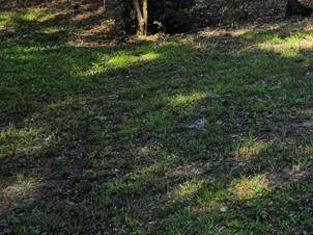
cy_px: -100
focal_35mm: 78
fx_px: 705
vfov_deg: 17.3
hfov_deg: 21.9
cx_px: 431
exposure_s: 1/1179
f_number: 1.8
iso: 25
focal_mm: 5.4
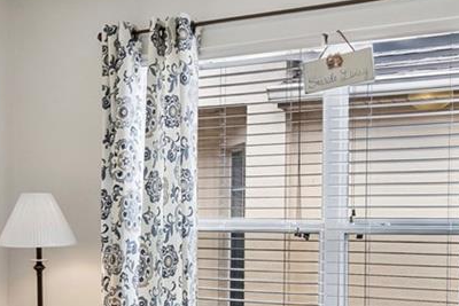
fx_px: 765
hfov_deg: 32.5
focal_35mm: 60
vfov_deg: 22.4
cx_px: 98
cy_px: 228
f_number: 7.1
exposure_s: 1/25
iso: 100
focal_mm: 10
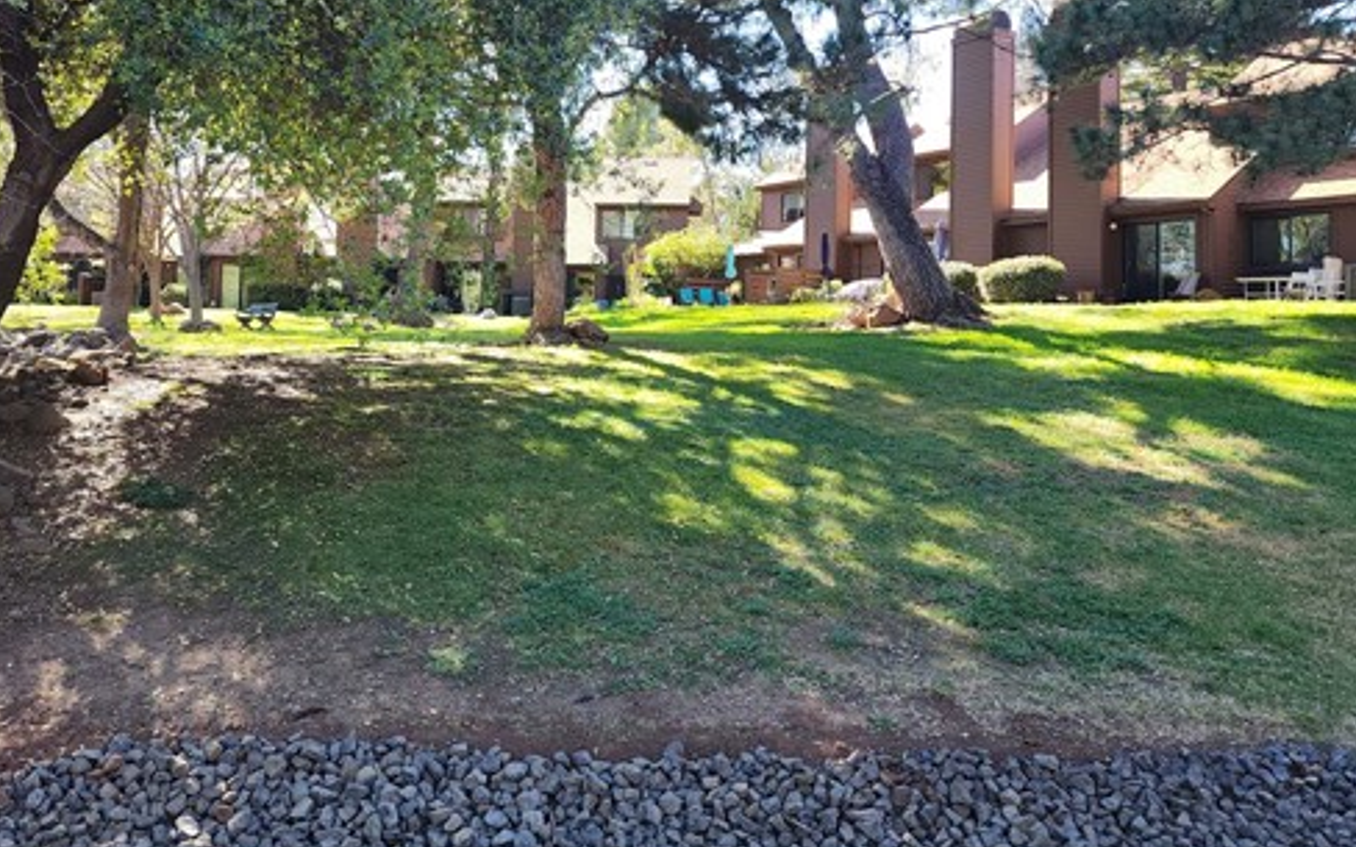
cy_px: 261
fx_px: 1183
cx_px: 567
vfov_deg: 38.8
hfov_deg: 59.3
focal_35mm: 32
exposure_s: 1/120
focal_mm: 6.4
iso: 20
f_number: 1.8
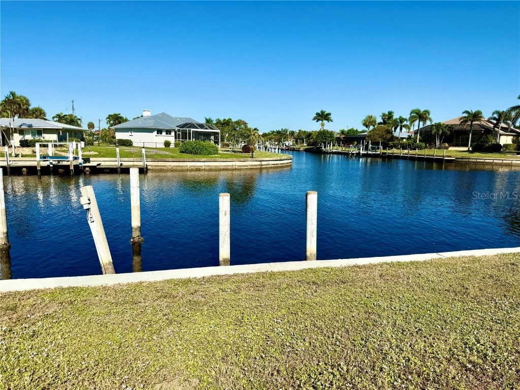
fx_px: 361
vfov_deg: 56.8
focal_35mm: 24
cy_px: 195
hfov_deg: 71.6
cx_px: 260
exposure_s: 1/6711
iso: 80
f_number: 1.78
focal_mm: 6.76
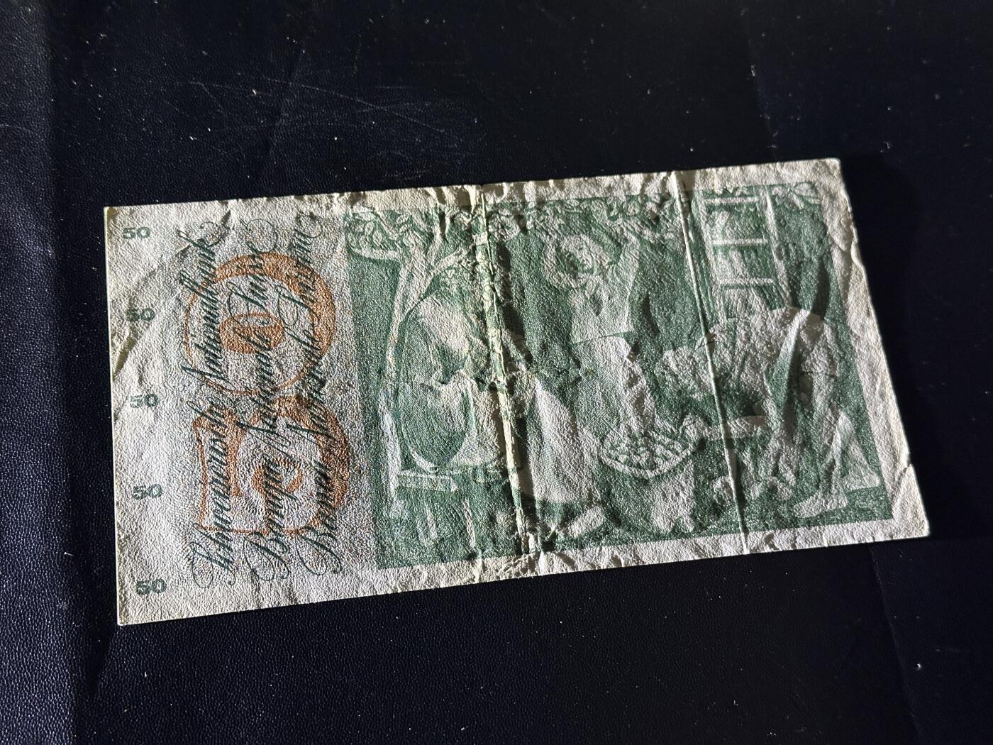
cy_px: 372
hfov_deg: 39.7
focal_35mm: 48
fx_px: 1377
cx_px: 496
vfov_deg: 30.3
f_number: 1.78
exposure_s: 1/33
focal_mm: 6.86
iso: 320
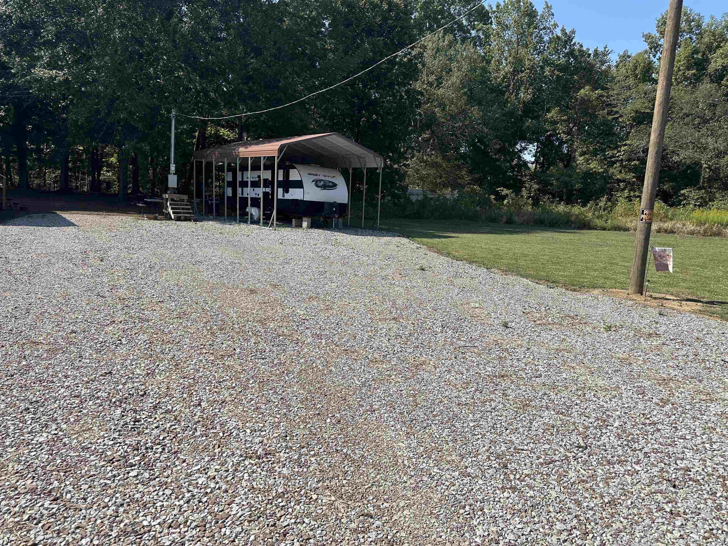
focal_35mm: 24
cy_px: 273
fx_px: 505
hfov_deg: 71.6
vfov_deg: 56.8
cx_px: 364
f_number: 1.78
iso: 80
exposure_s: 1/4016
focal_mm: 6.86
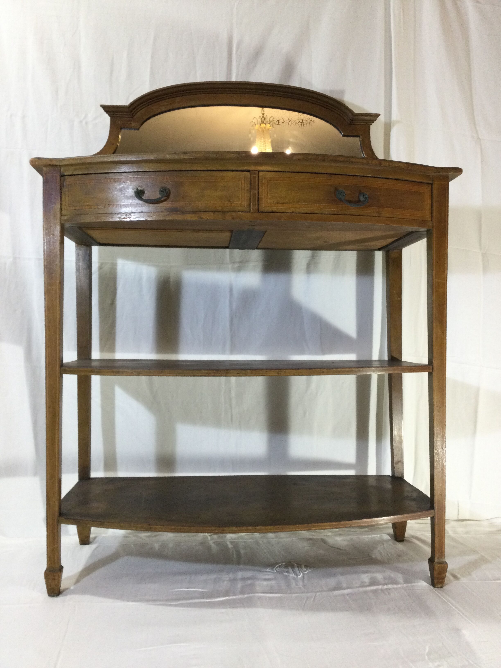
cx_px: 250
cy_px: 334
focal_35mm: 31
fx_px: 598
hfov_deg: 45.4
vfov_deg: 58.4
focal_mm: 3.3
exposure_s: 1/33
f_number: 2.4
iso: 64
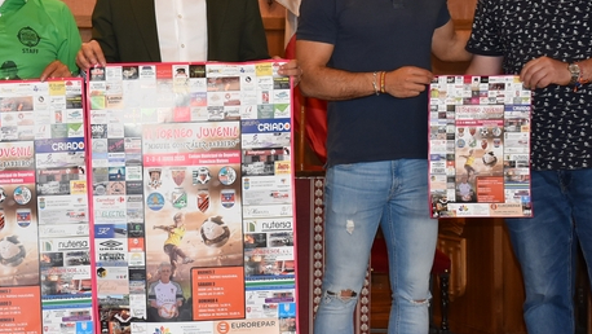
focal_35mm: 105
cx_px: 115
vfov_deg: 11.5
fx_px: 1649
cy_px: 144
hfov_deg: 20.1
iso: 800
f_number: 4.5
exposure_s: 1/80
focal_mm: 34
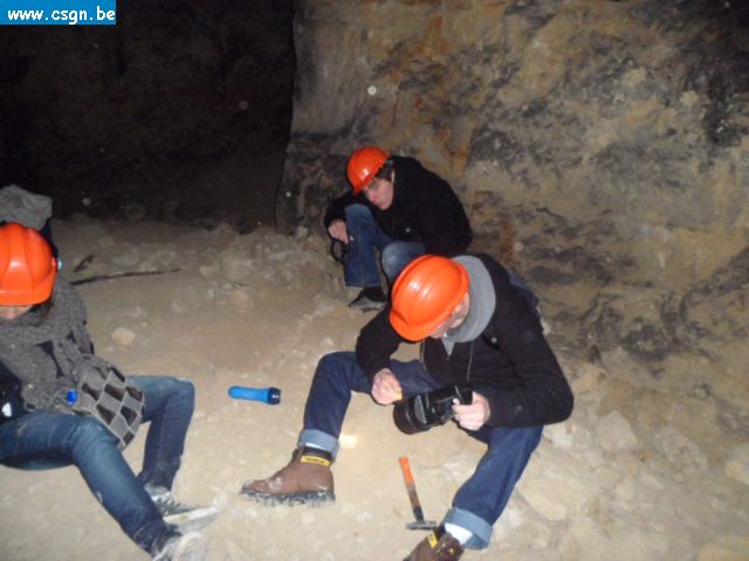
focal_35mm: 27
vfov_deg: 51.4
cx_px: 374
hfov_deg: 65.3
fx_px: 584
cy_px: 280
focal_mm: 4.9
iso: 480
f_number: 3.5
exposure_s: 1/45
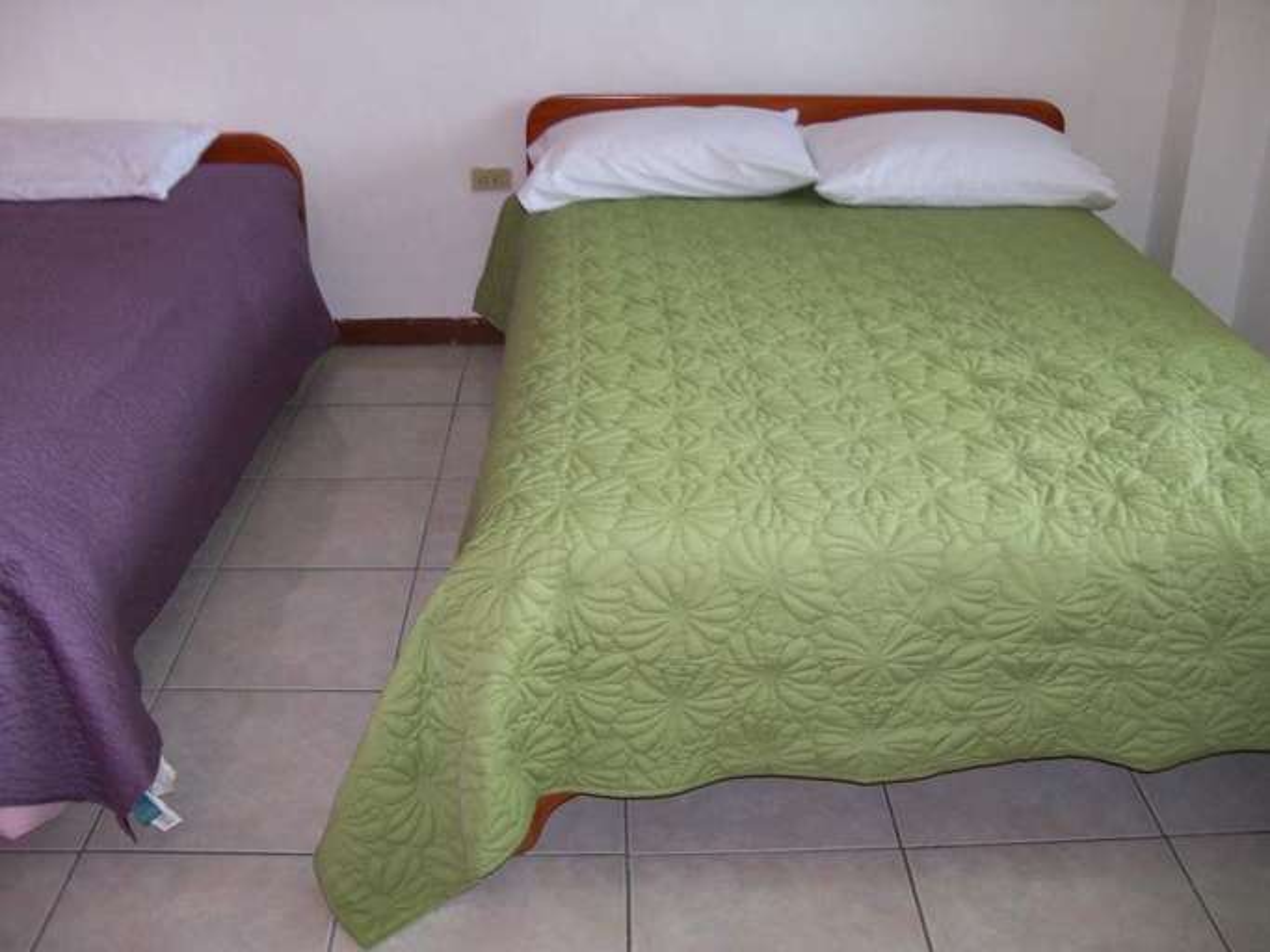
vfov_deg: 40.7
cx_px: 635
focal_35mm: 35
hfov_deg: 52.6
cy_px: 476
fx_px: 1284
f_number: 3.5
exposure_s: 1/30
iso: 200
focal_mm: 6.2
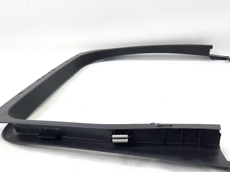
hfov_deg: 41.4
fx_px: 299
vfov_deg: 31.6
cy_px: 127
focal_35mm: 45
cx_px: 158
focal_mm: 4.6
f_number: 2
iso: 80
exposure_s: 1/50
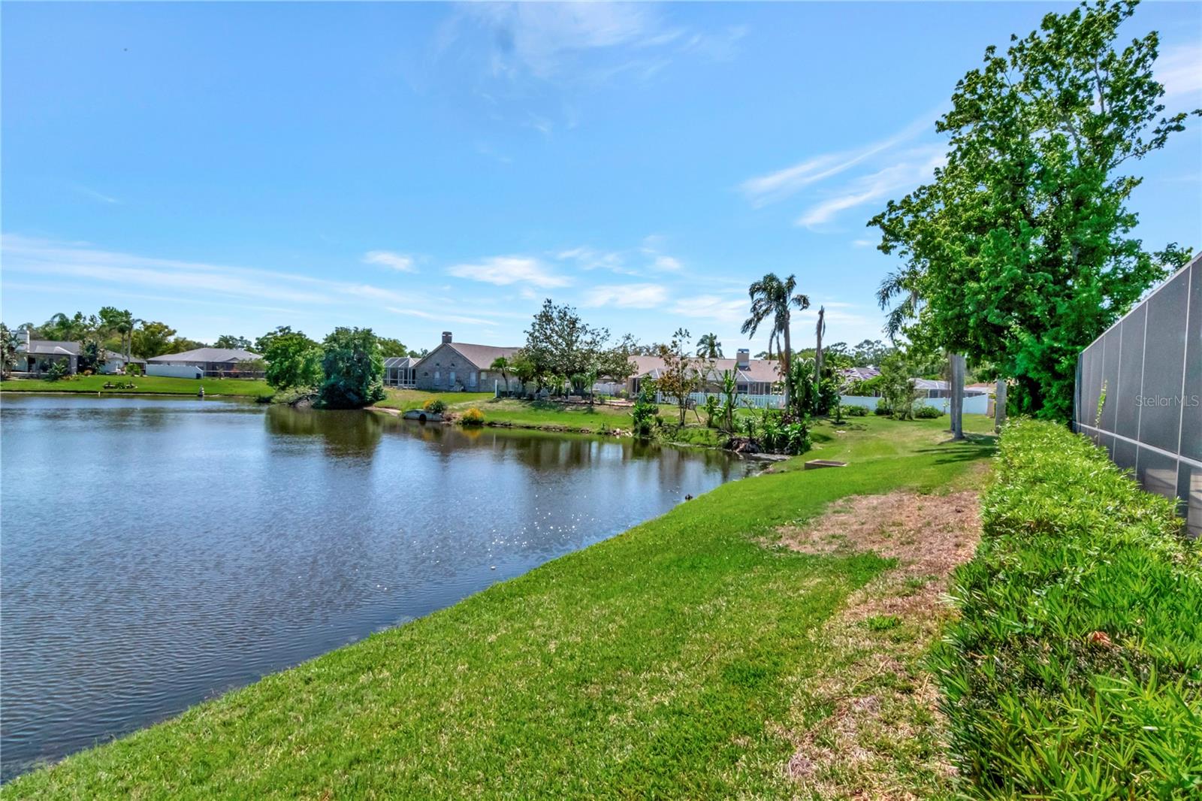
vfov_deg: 72.0
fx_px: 551
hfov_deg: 95.0
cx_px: 601
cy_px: 400
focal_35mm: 16
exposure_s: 1/800
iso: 1000
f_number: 16
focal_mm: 11
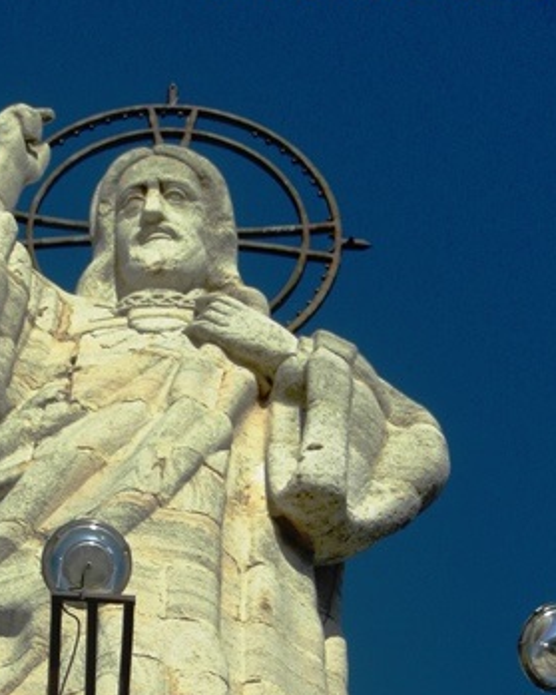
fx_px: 5309
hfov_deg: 6.0
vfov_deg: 7.5
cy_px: 583
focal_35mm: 258
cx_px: 134
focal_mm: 25.9
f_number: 5.2
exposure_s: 1/1250
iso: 160
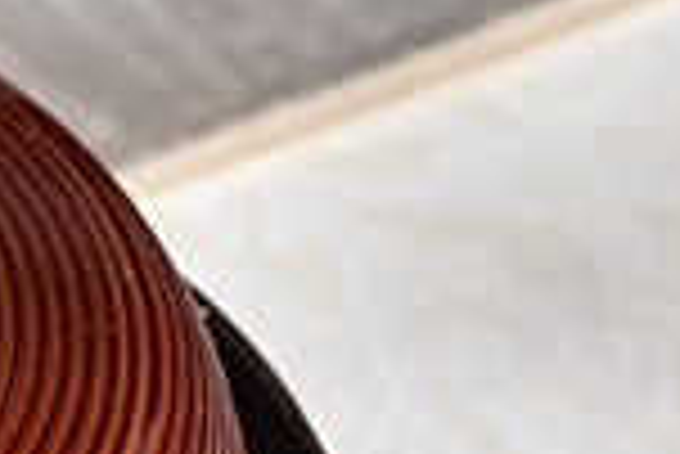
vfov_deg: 2.8
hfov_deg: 4.1
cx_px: -766
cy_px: 539
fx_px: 9283
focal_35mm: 491
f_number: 5.6
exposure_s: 1/3
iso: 400
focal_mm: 55
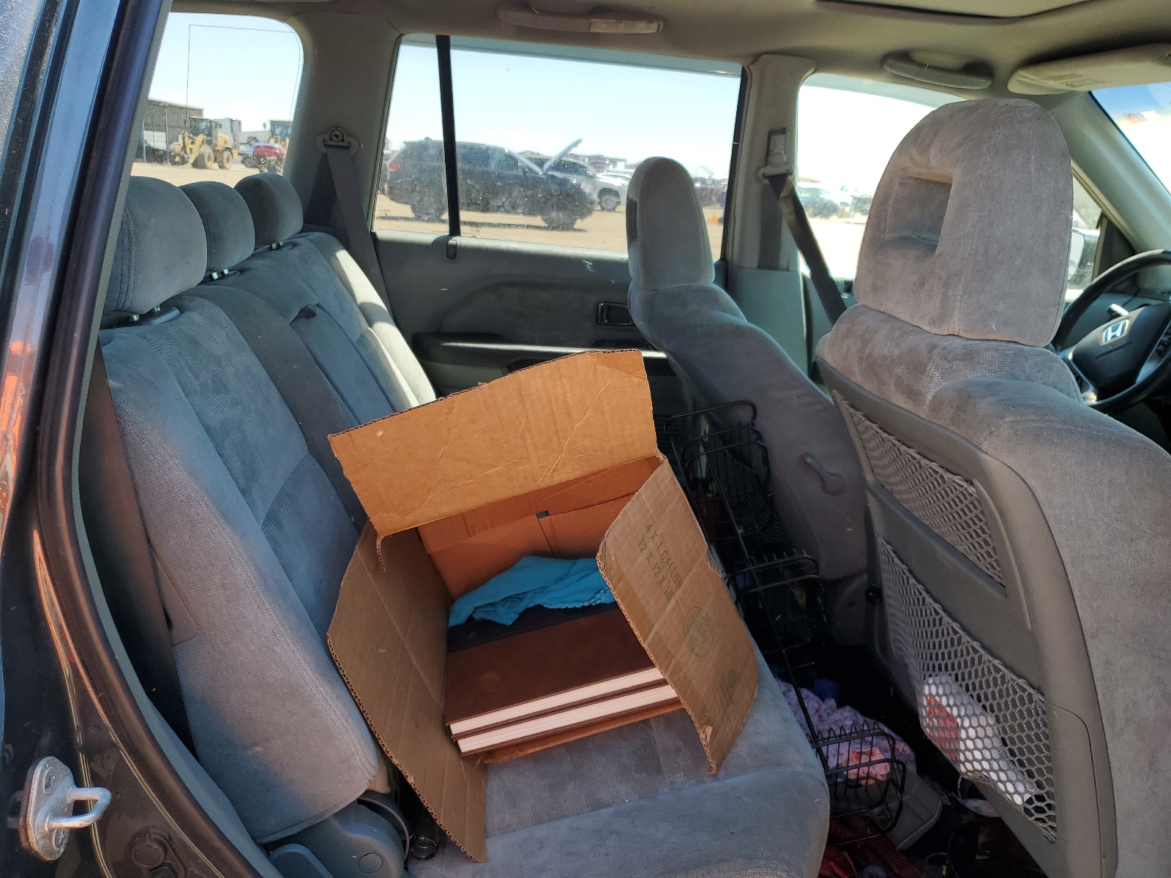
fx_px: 880
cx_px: 586
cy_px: 439
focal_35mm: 26
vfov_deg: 53.1
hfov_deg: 67.3
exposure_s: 1/370
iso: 50
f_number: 1.5
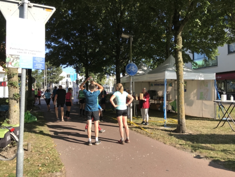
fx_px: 190
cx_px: 118
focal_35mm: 28
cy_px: 88
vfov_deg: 49.8
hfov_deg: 63.4
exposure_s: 1/977
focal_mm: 3.99
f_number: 1.8
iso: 20
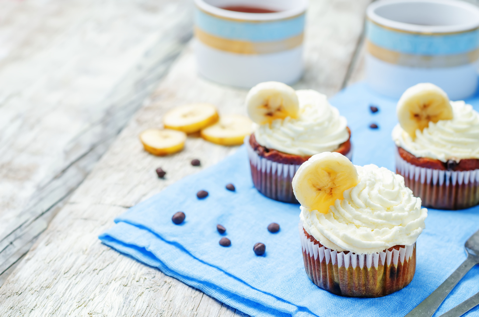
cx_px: 240
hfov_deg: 27.0
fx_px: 996
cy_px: 158
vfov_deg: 18.1
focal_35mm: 75
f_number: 5
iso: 100
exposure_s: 1/125
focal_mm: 50
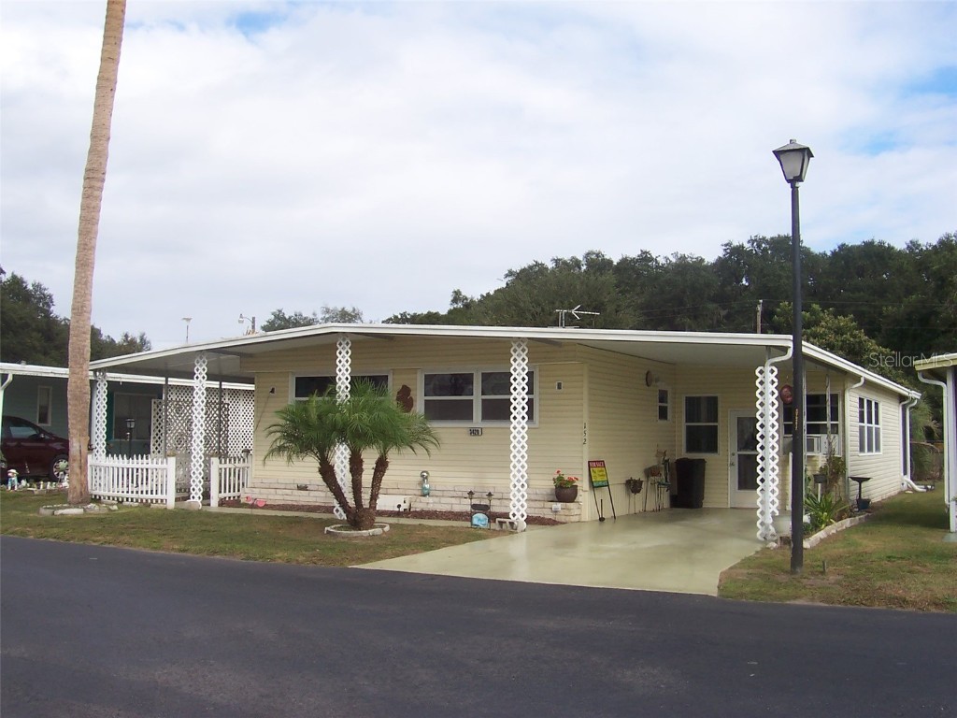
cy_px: 359
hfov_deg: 50.1
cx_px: 478
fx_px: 1023
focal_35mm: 37
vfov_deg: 38.7
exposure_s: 1/250
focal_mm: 5.6
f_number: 5.6
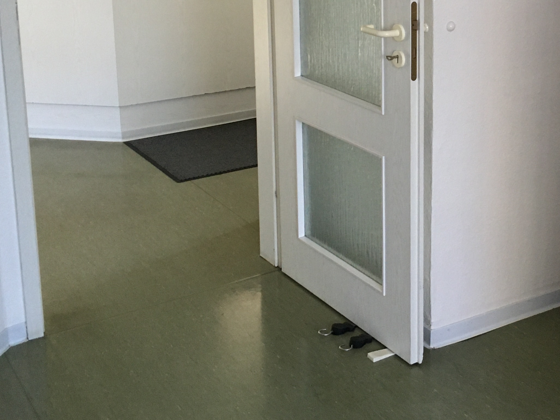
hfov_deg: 32.6
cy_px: 46
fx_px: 922
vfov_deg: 24.9
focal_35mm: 57
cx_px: 467
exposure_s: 1/33
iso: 160
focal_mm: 4.15
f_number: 2.2
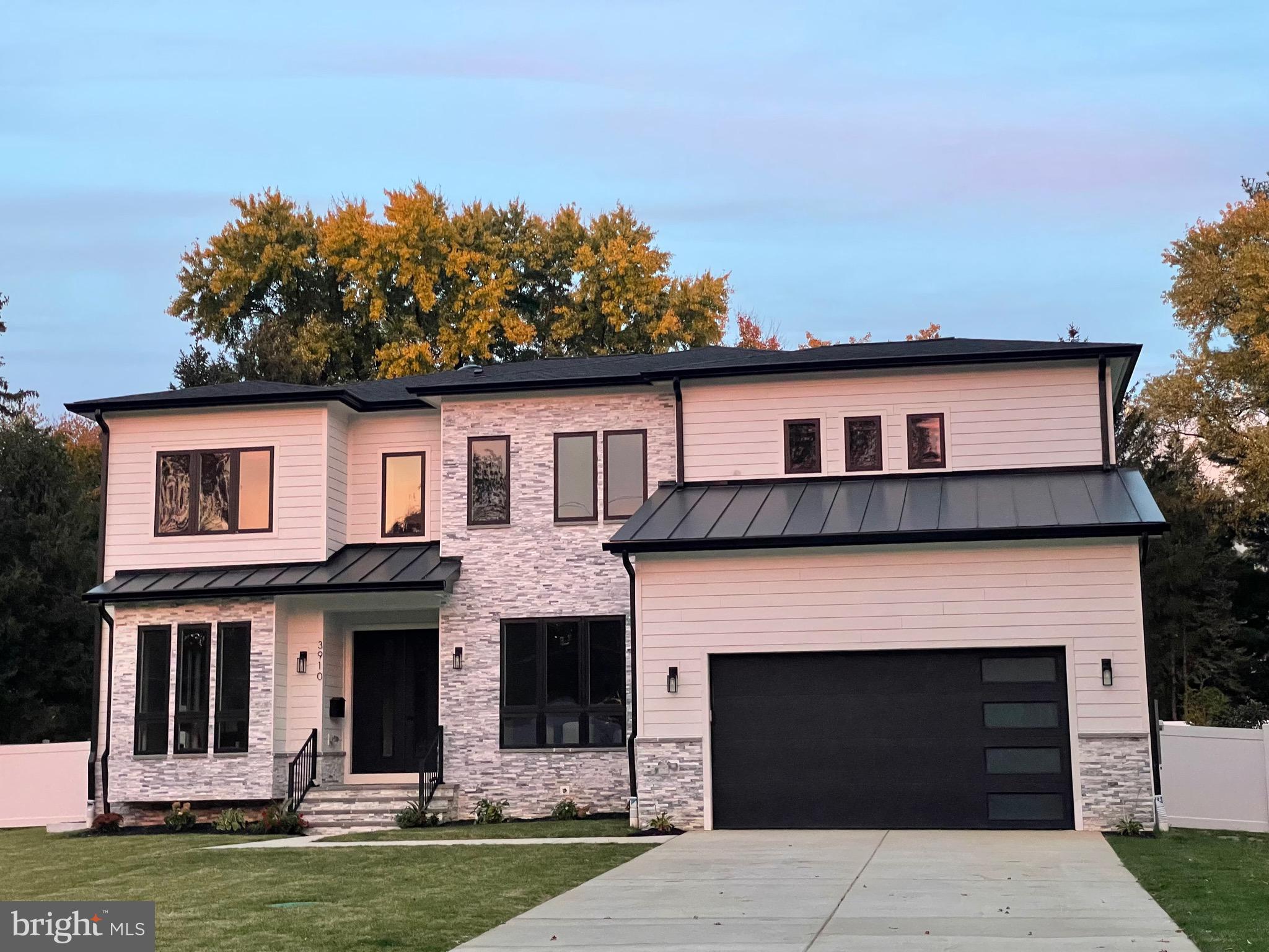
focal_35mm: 52
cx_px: 634
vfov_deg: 28.0
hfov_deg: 36.8
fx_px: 1906
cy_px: 476
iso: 500
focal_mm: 6
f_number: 2
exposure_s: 1/60
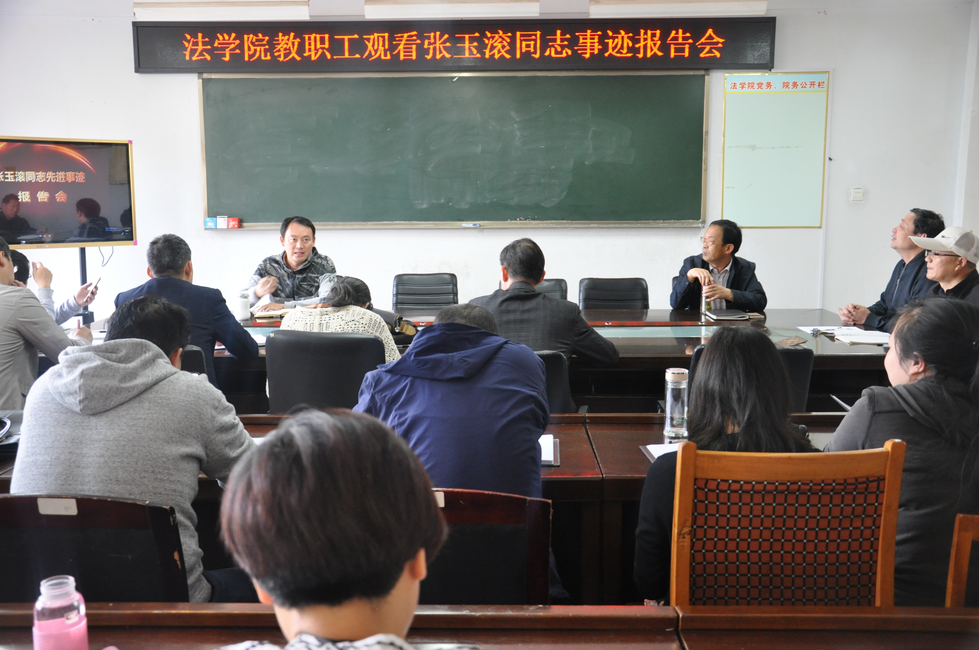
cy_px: 325
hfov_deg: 53.2
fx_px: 978
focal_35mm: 36
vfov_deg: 36.8
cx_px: 490
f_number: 3.8
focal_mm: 24
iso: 1000
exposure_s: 1/30
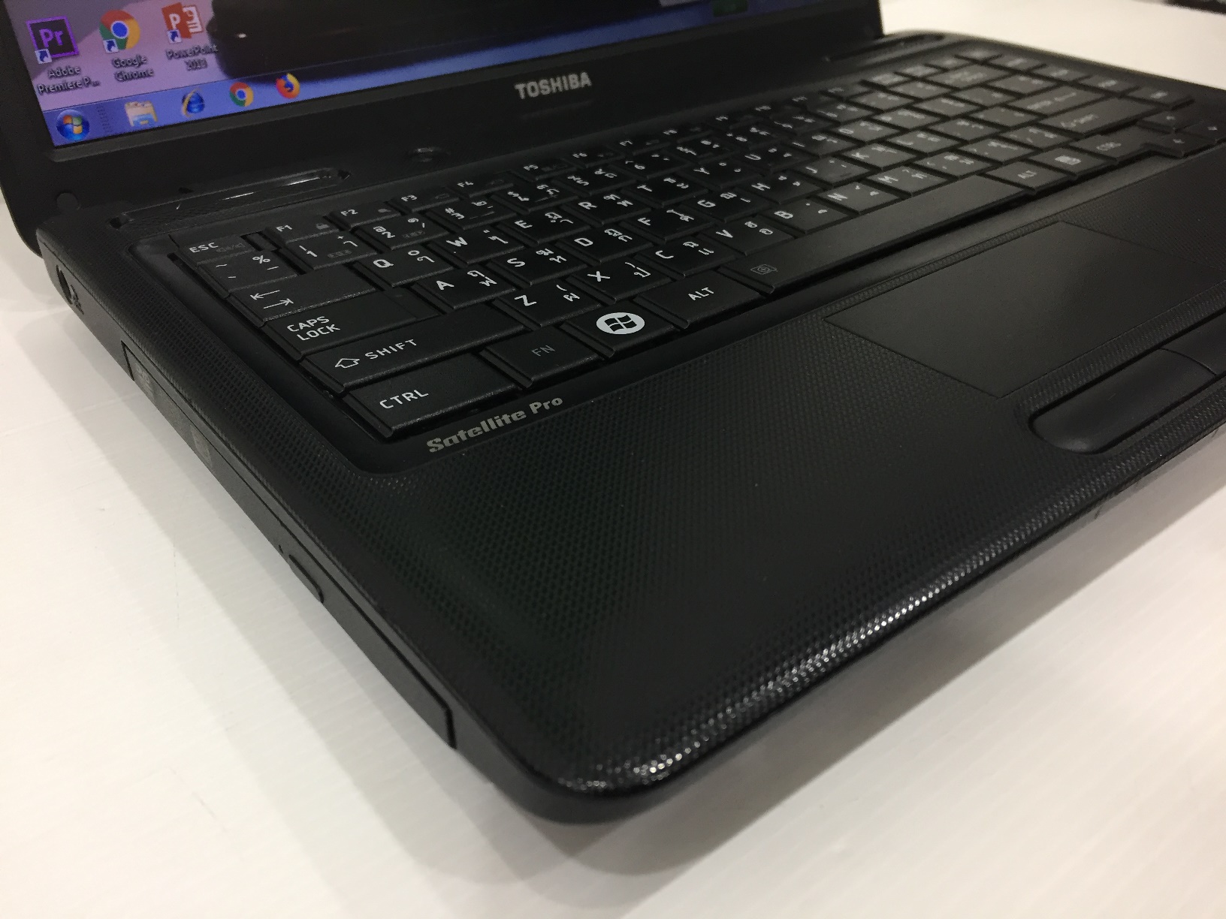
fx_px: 1027
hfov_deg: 61.7
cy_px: 460
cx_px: 613
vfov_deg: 48.2
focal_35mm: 29
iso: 125
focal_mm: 4.15
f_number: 2.2
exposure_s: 1/33
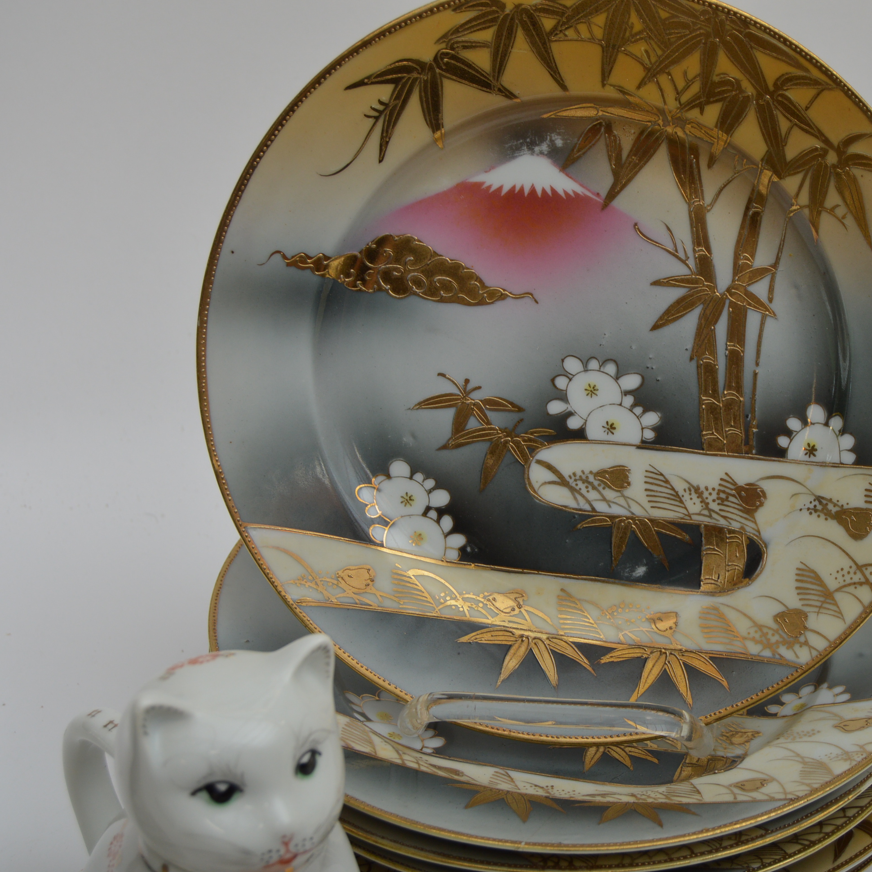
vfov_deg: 23.1
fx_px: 2137
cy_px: 445
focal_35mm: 75
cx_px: 591
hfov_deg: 22.9
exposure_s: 1/200
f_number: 5
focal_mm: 38
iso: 200
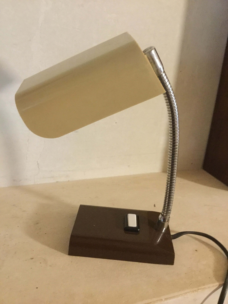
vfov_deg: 58.4
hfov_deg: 45.4
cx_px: 114
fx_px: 272
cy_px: 152
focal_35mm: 31
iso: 500
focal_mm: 3.3
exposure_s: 1/17
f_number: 2.4
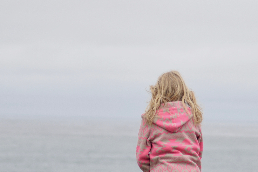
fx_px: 1412
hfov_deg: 10.4
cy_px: 185
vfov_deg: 6.9
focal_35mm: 197
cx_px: 178
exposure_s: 1/4000
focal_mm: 50
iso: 100
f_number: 1.8
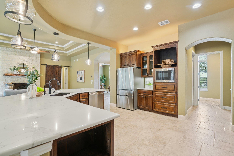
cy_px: 78
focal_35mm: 16
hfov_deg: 96.7
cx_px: 117
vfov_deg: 73.7
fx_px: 104
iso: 400
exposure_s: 1/4
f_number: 8
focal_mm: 16
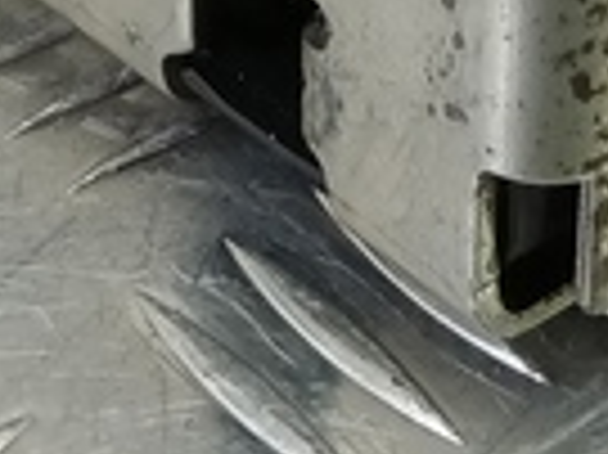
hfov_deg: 11.2
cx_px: 644
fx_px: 3071
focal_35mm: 175
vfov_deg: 7.6
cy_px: -809
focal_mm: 4.11
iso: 169
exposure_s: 1/50
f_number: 1.6
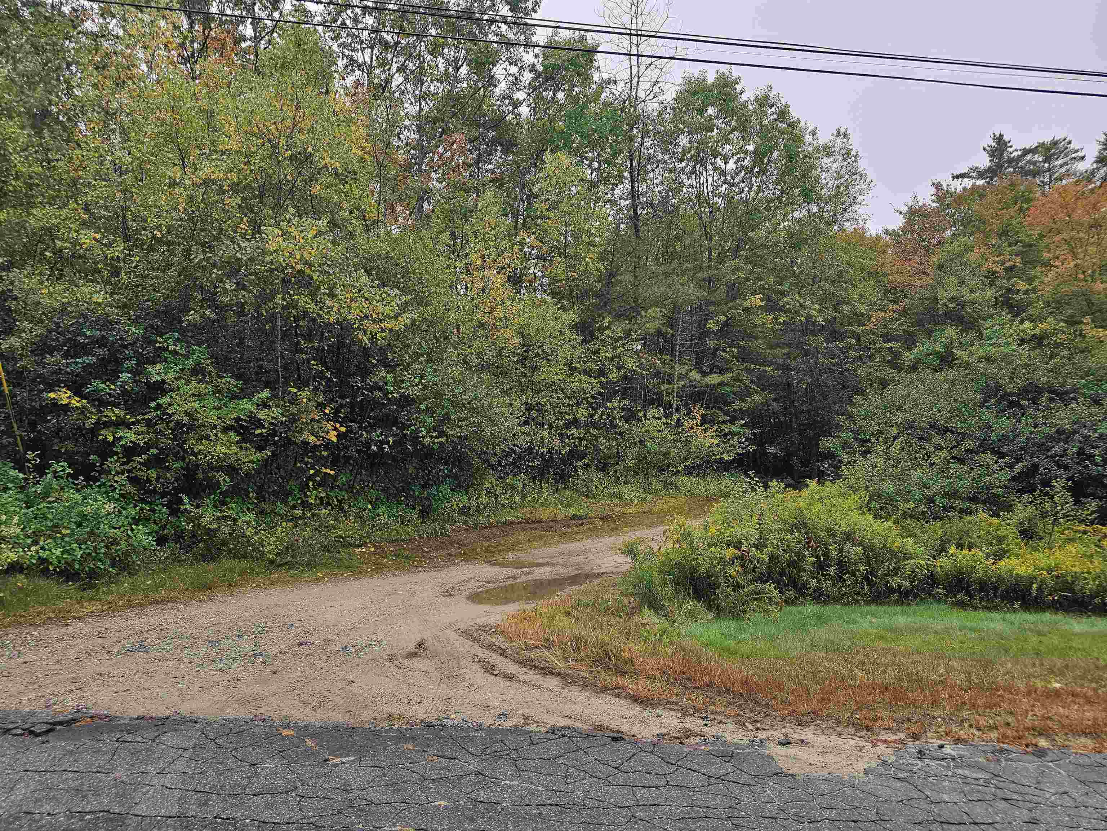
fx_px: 736
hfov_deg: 73.9
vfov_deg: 58.9
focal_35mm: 23
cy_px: 416
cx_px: 554
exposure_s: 1/180
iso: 125
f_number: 1.7
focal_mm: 6.3
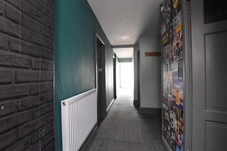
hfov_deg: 100.4
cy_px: 76
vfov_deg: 77.3
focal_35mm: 15
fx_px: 95
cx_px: 114
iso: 3200
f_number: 3.5
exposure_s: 1/60
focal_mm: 10
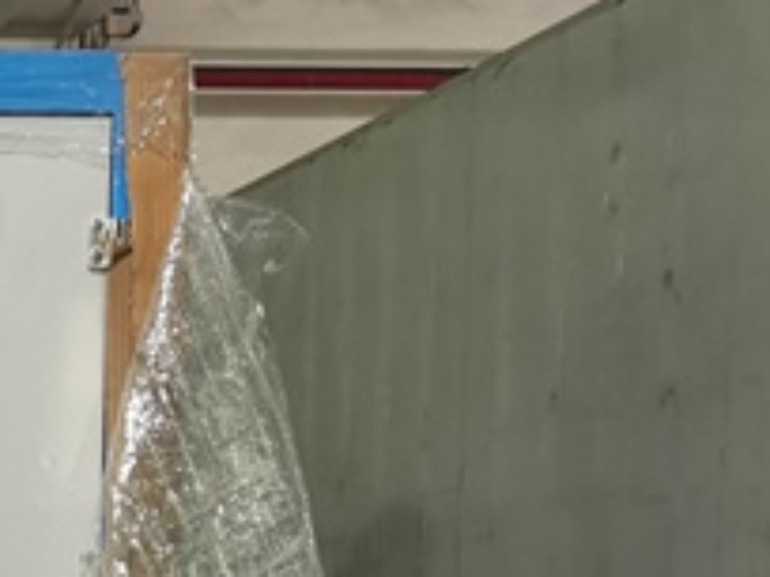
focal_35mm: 119
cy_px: 918
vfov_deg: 11.8
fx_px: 2647
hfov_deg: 14.5
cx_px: -627
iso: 160
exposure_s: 1/50
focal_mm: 6.71
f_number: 1.9
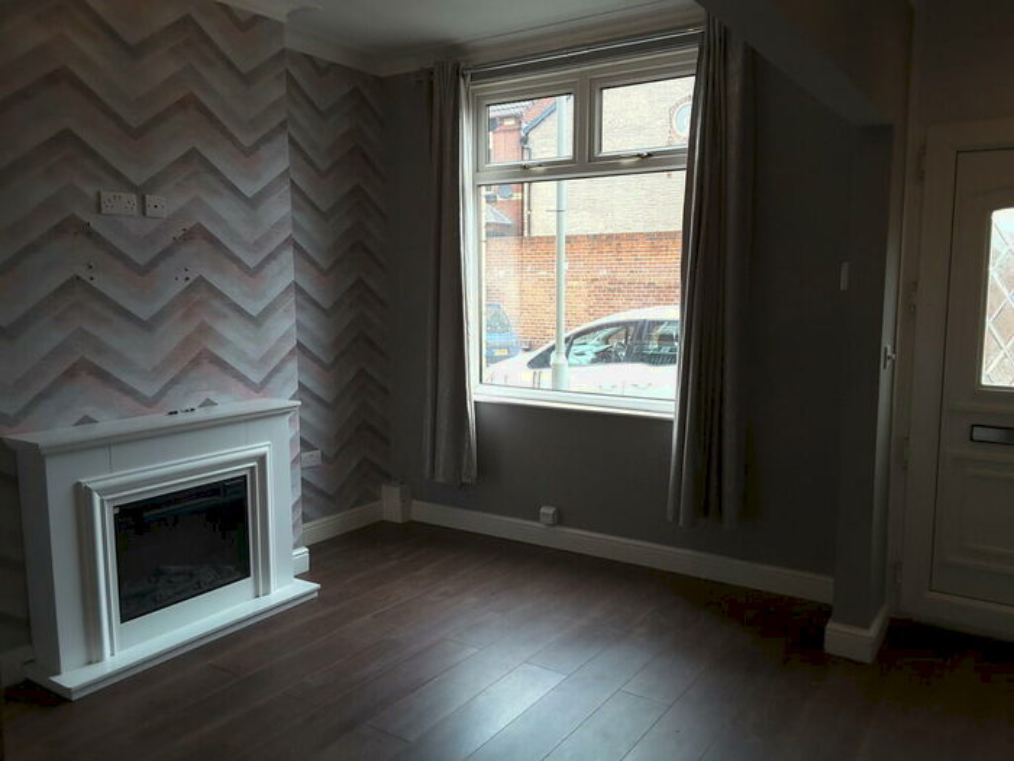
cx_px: 507
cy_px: 380
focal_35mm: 31
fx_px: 908
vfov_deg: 45.4
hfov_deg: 58.4
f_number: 1.9
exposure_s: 1/33
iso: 64
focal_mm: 2.9
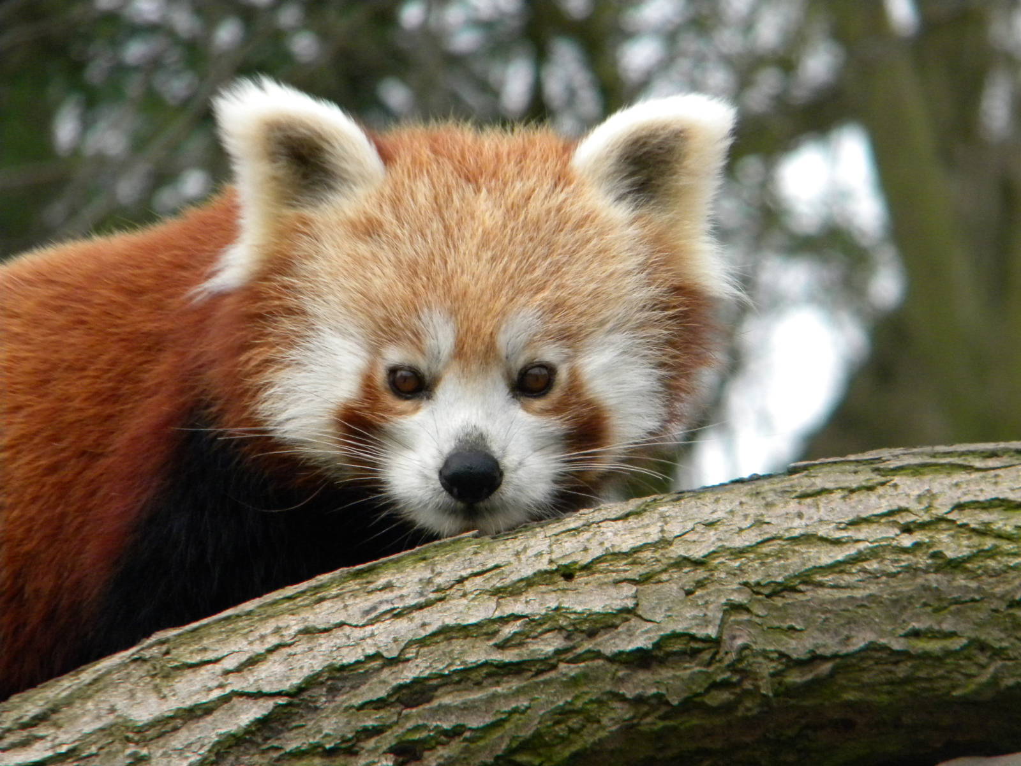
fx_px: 12211
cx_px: 510
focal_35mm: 414
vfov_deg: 3.6
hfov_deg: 4.8
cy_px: 383
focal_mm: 75
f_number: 5.4
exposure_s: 1/282
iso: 471
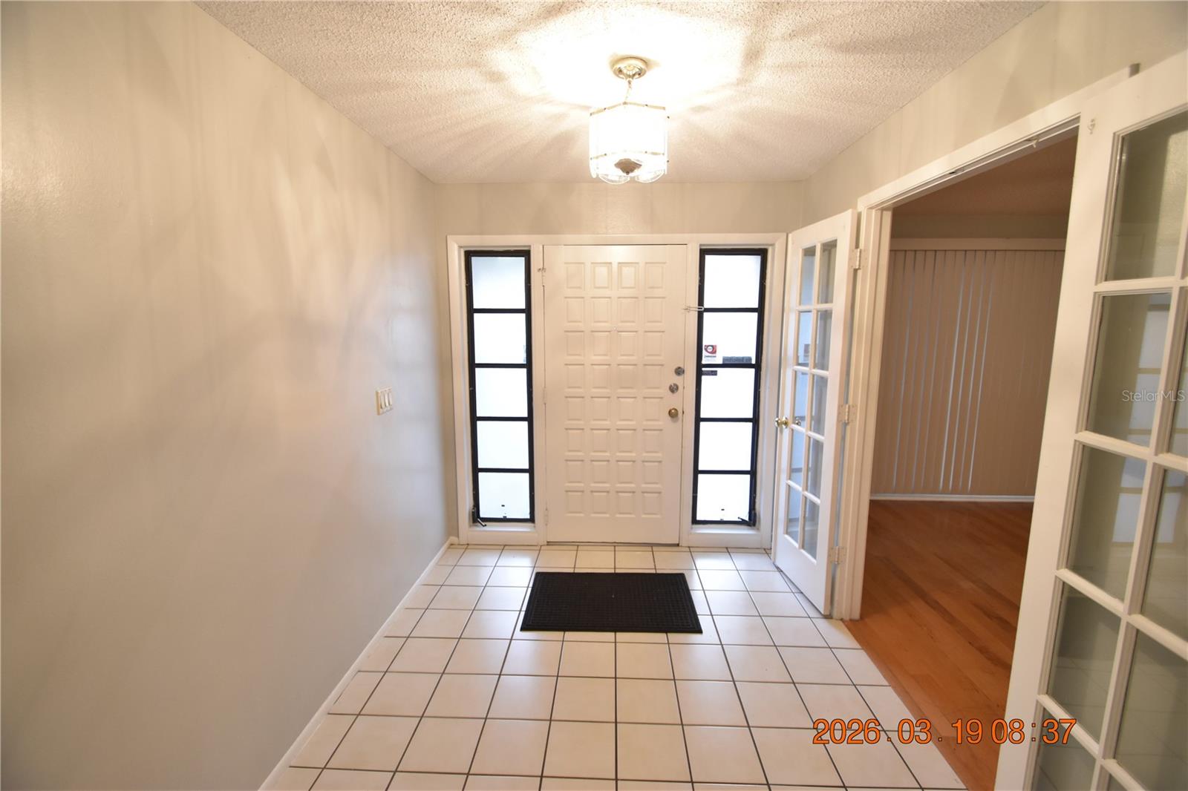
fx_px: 495
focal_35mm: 15
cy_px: 396
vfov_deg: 77.3
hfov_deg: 100.4
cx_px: 594
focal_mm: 10
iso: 800
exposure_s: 1/30
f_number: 3.5
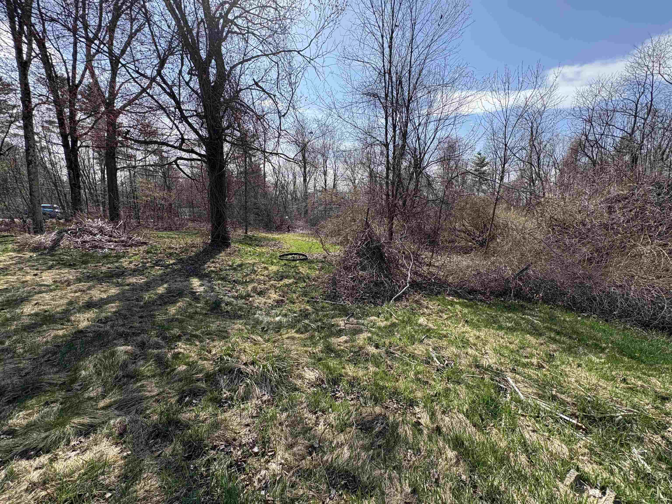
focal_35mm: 14
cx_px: 336
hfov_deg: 102.1
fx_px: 272
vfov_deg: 85.7
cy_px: 252
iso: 64
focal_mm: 2.22
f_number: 2.2
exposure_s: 1/879
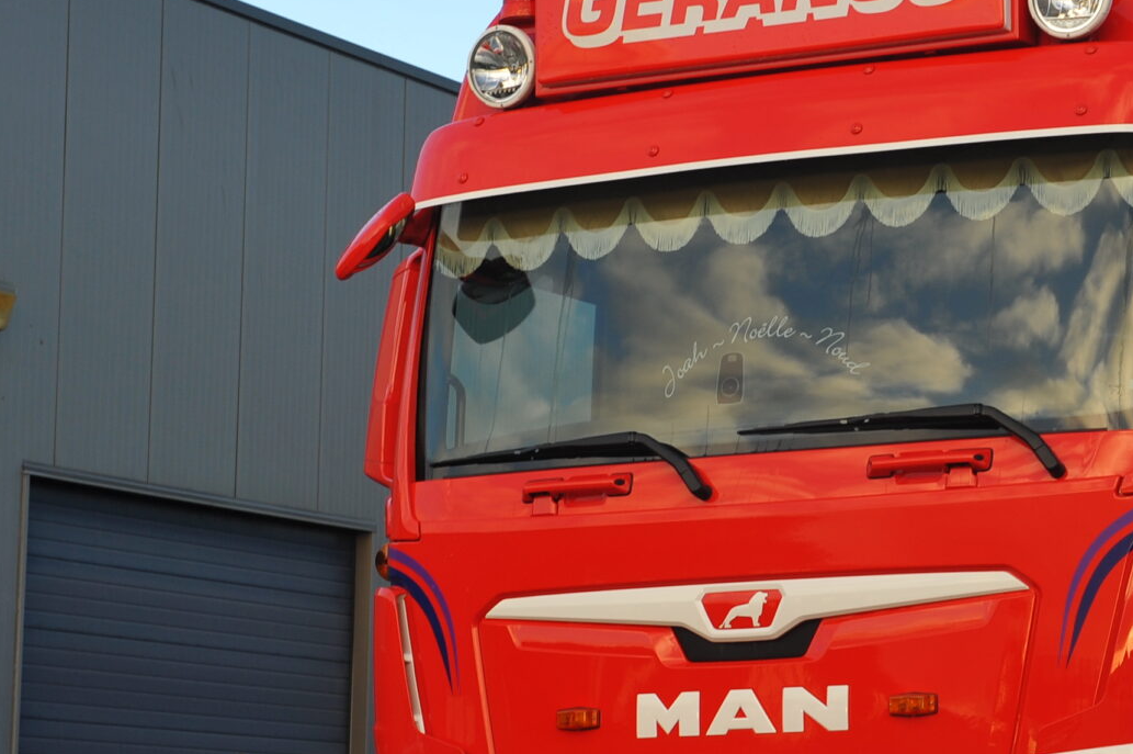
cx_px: 1030
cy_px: 558
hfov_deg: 17.0
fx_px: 3742
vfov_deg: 11.5
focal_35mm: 119
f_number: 7.1
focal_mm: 48
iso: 320
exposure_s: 1/200
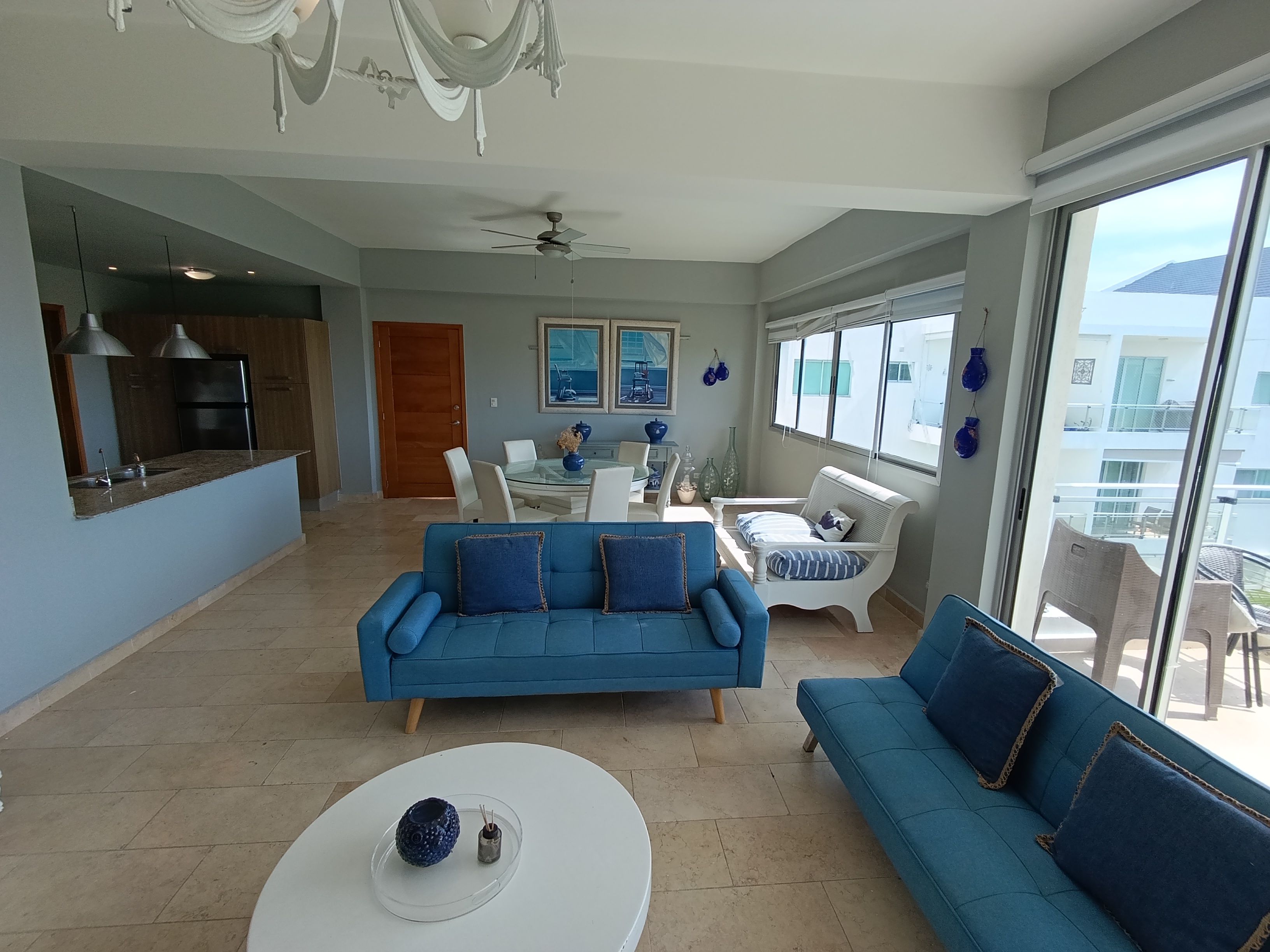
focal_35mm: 16
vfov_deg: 78.1
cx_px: 635
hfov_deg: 94.5
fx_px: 587
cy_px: 476
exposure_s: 1/155
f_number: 2.2
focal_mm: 1.65
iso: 50
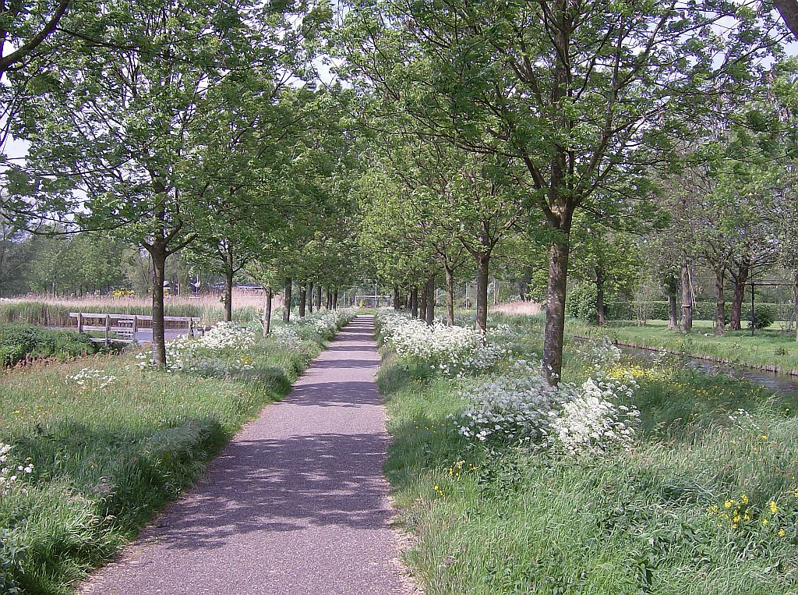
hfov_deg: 41.3
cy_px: 298
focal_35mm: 46
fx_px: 1058
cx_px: 399
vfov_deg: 31.4
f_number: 5.1
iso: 100
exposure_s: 1/350
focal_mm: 7.7
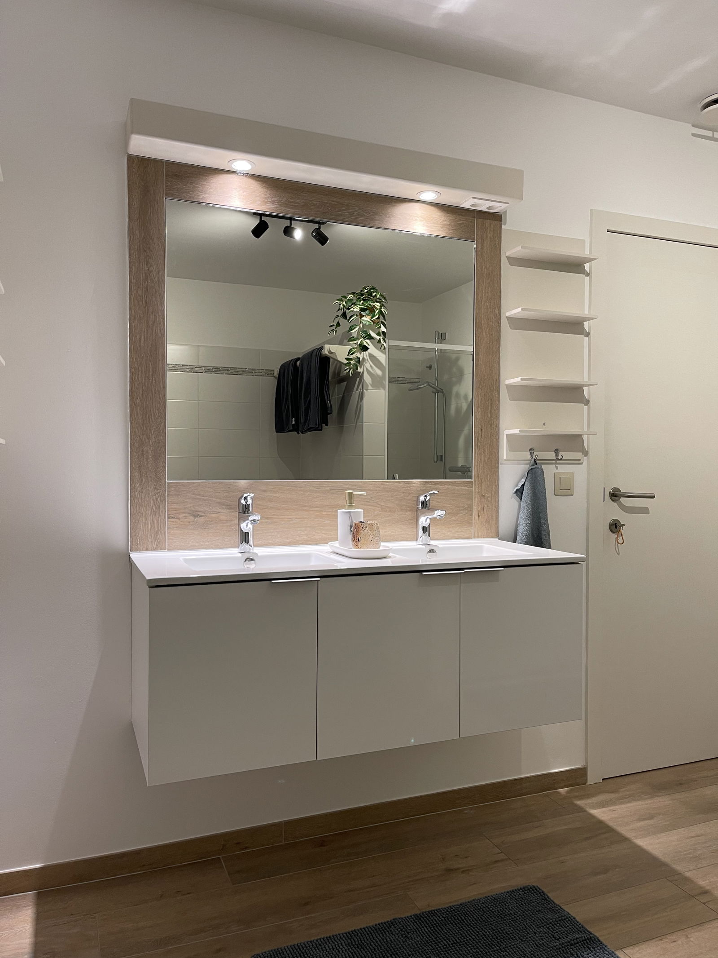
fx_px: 719
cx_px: 359
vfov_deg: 67.3
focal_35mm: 26
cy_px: 479
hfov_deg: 53.1
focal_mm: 5.1
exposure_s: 1/50
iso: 100
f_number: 1.6
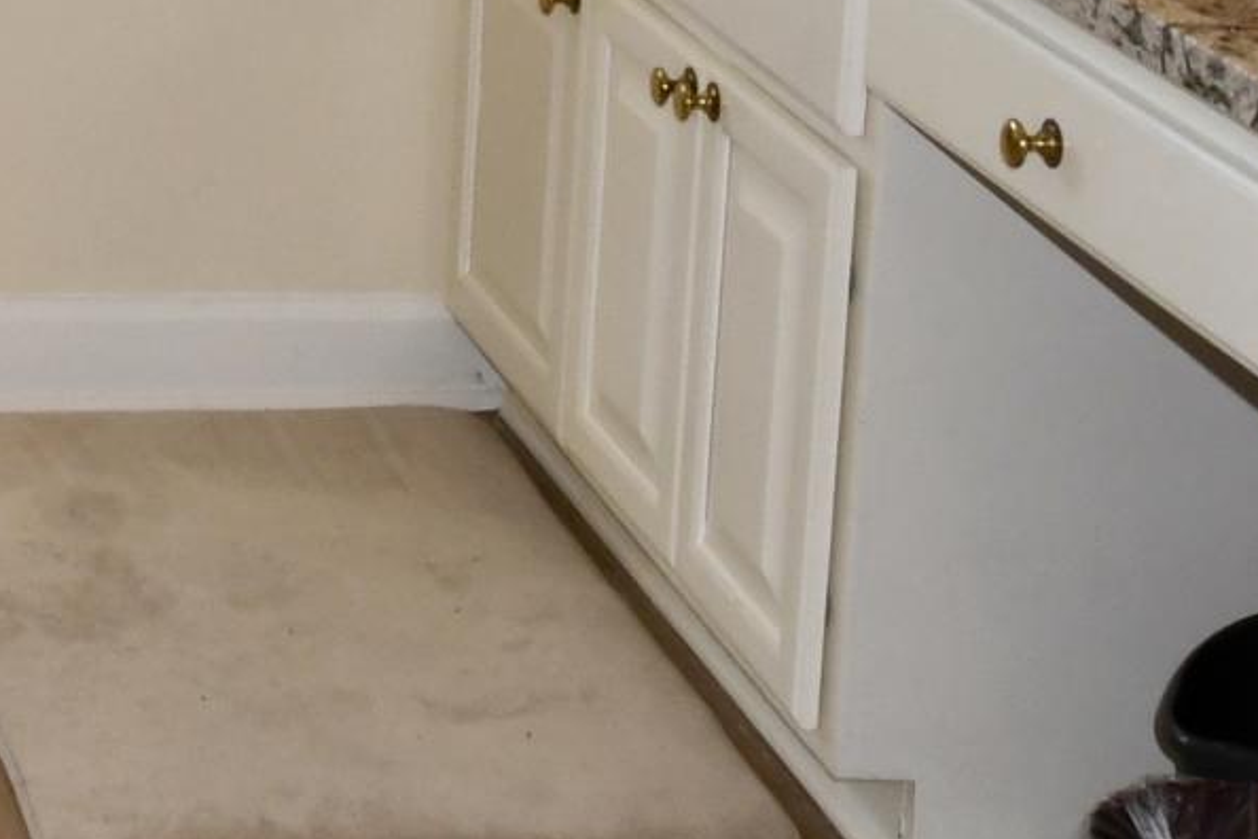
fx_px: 3704
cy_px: -492
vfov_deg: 12.2
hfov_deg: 18.3
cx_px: -252
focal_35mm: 106
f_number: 22
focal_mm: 14
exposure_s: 1/20
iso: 640
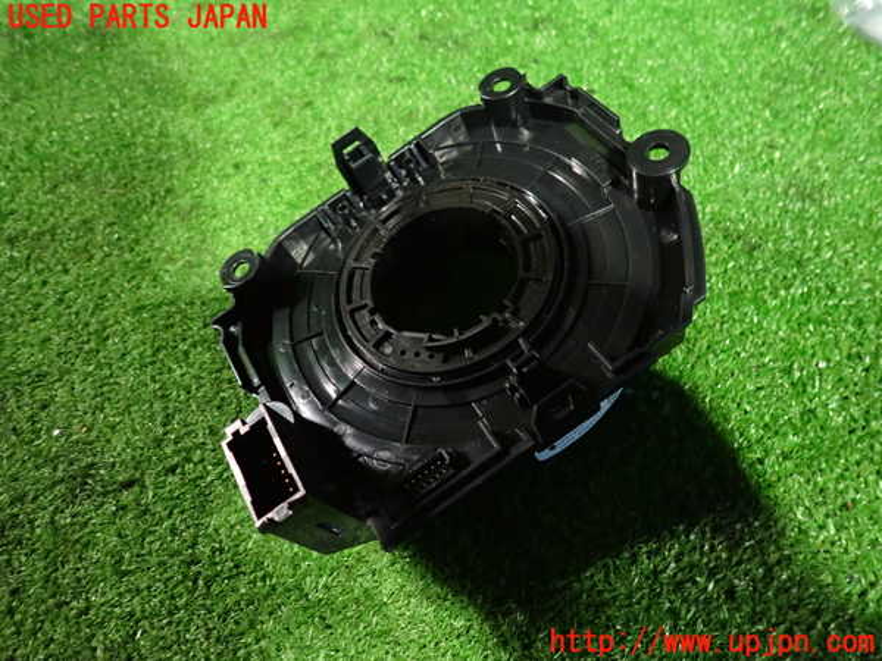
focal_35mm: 25
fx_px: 637
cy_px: 330
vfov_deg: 54.9
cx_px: 441
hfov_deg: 69.4
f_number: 2
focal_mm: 4.5
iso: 800
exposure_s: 1/25
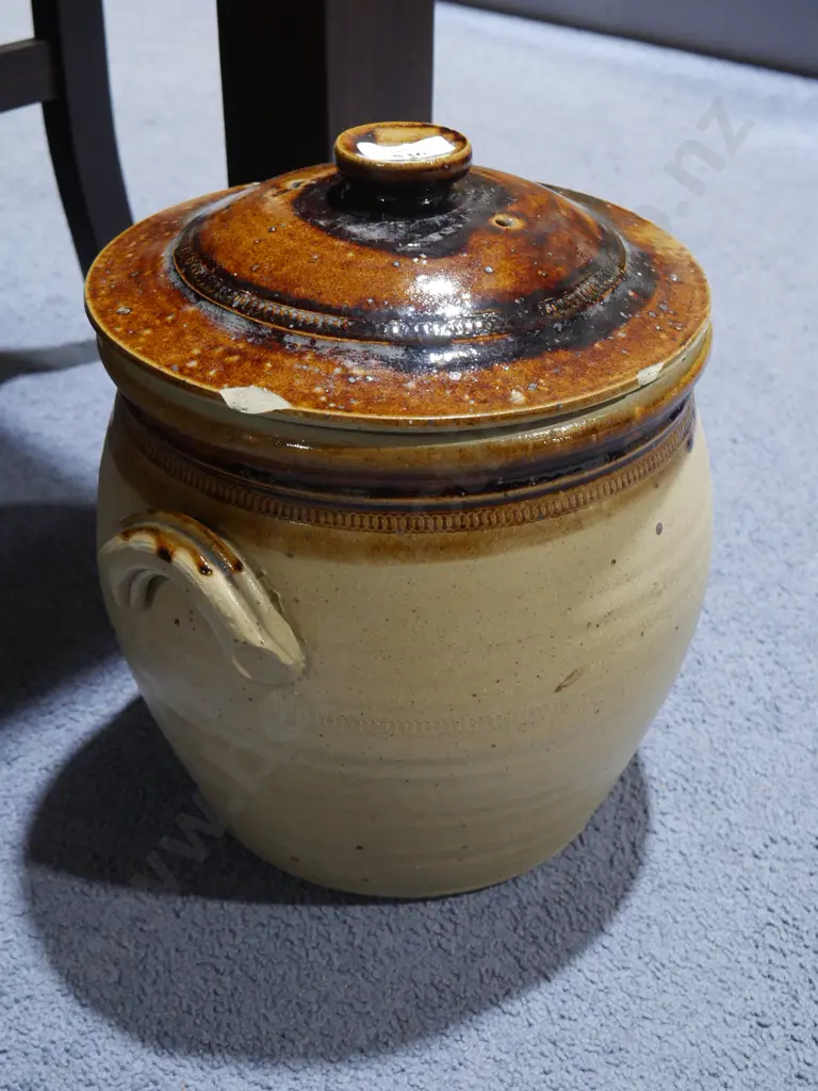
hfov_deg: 30.3
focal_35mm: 48
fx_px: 1512
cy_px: 546
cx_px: 409
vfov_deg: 39.7
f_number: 5.3
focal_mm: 24
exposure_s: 1/60
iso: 1250
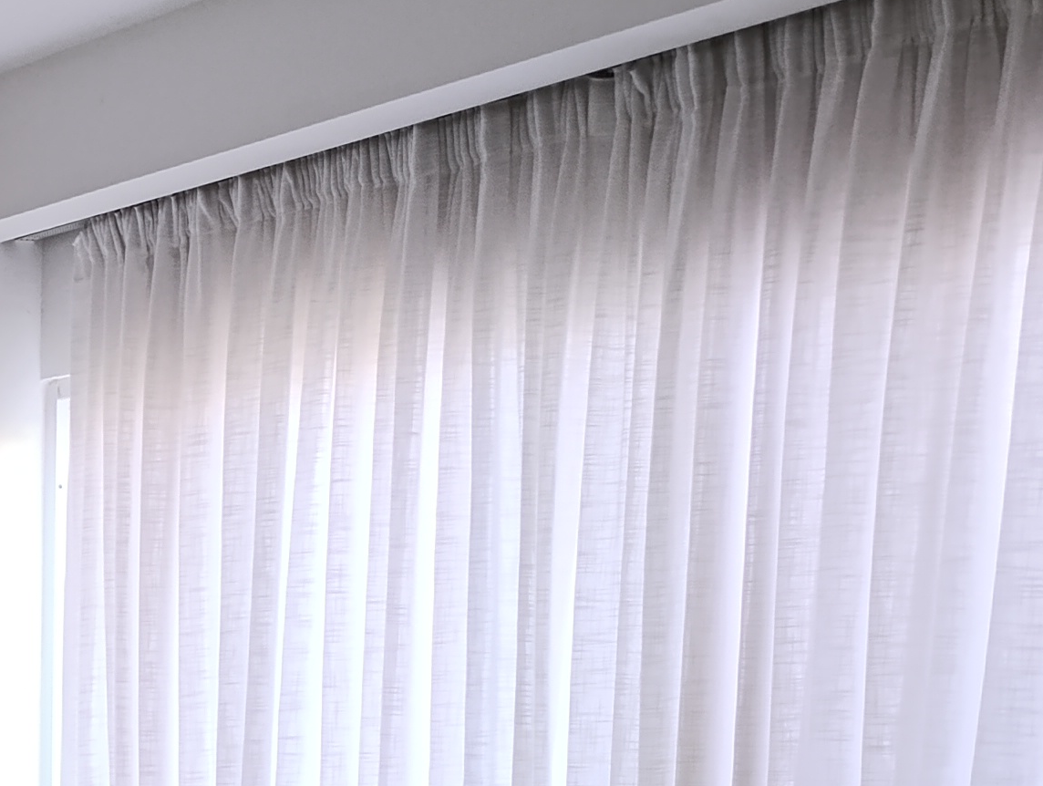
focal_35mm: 82
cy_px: 1015
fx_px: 2475
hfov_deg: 19.5
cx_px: -679
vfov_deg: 17.0
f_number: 1.6
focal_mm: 6.14
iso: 640
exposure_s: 1/100
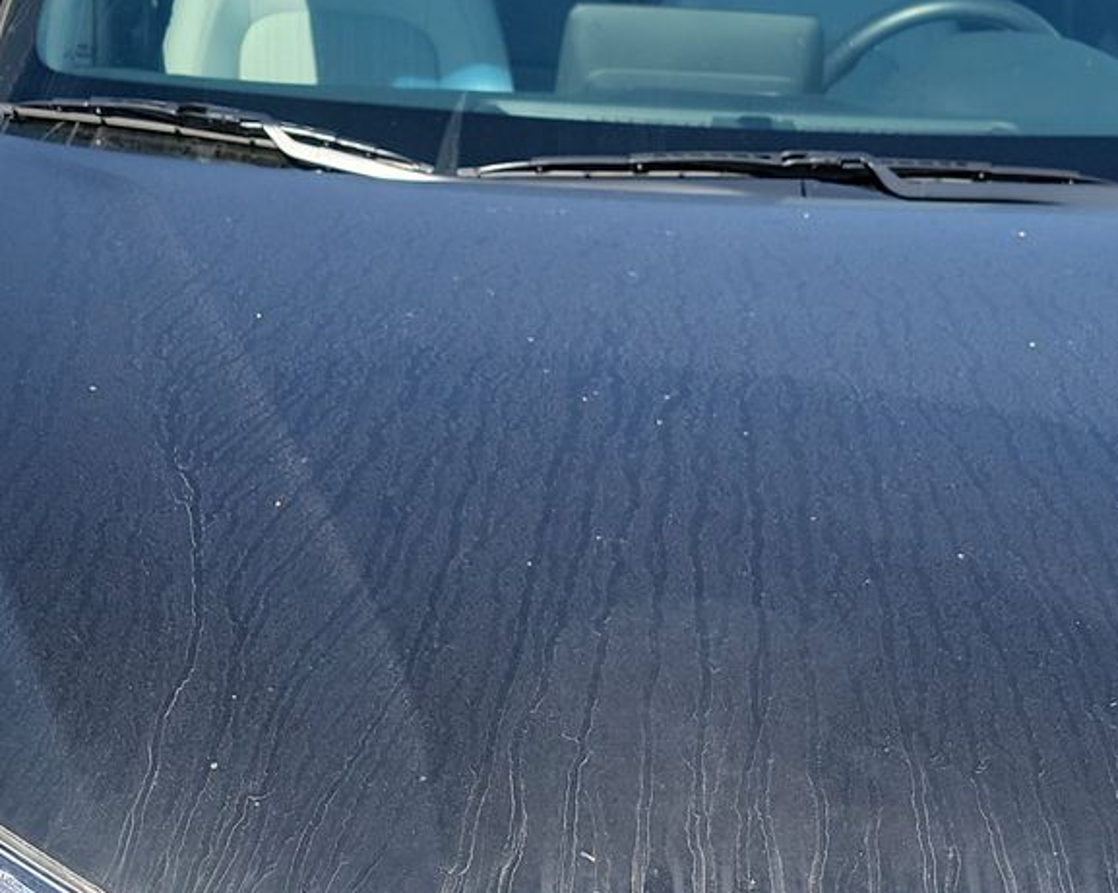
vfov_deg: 23.2
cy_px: 680
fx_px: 2150
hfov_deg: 29.0
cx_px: 713
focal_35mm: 65
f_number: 1.8
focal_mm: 6.7
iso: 50
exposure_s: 1/546
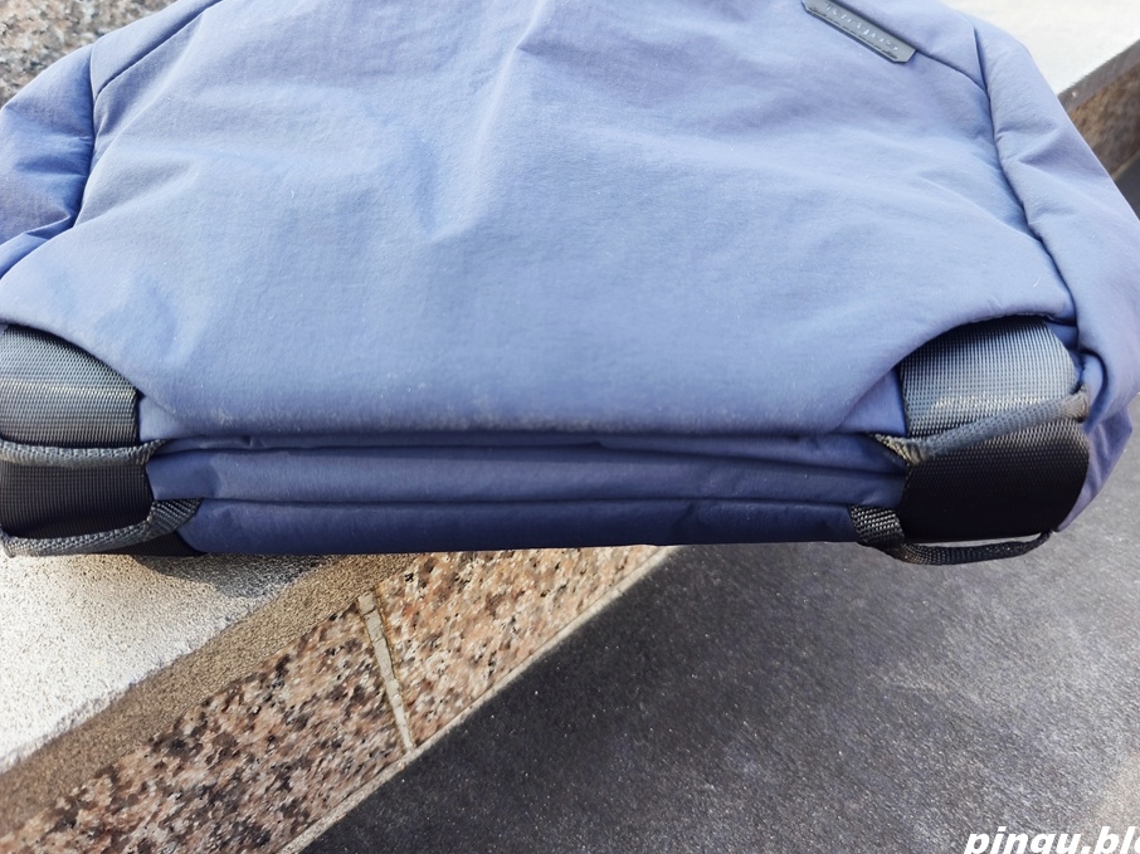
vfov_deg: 53.0
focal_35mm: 26
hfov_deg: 67.3
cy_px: 389
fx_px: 856
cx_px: 545
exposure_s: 1/120
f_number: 1.75
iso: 114
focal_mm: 5.5
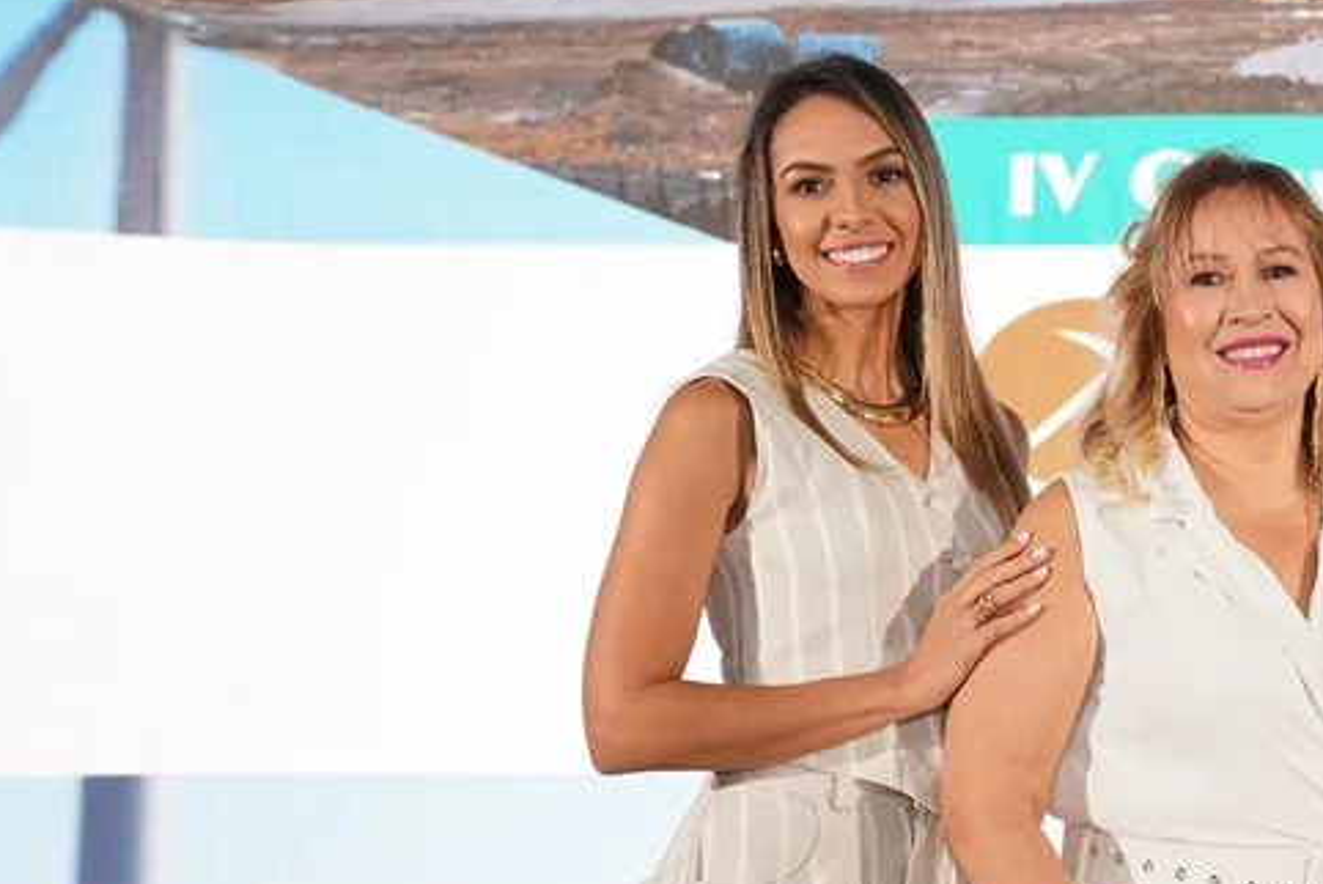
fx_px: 3567
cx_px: 1501
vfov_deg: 14.1
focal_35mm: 97
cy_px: 442
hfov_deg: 20.0
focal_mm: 39
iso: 320
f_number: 2.8
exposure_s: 1/125
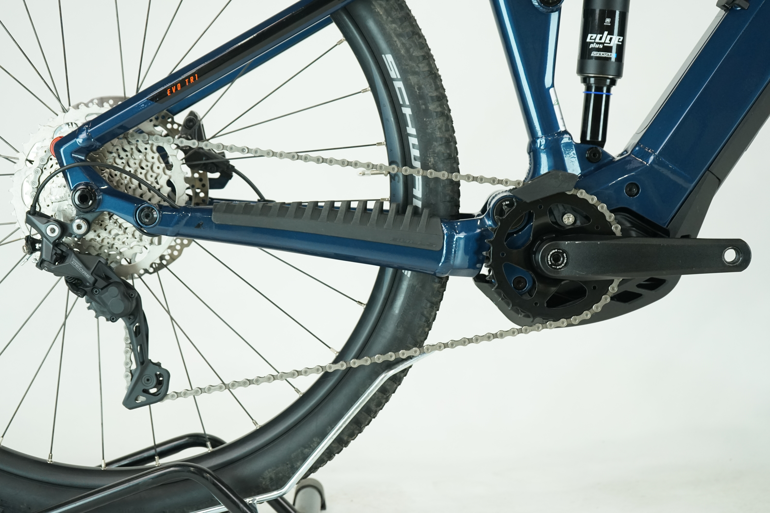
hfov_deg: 35.1
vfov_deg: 23.8
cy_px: 256
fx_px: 1219
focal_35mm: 57
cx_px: 385
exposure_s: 1/200
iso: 1600
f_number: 5.6
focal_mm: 57
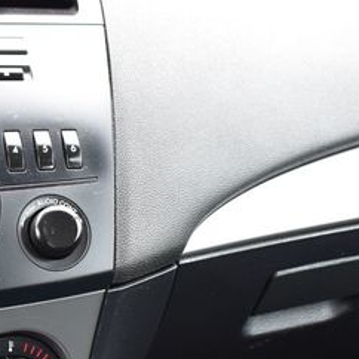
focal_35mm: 74
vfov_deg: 23.0
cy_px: 291
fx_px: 868
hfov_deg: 22.0
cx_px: -43
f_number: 6.3
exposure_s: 1/15
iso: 450
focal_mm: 22
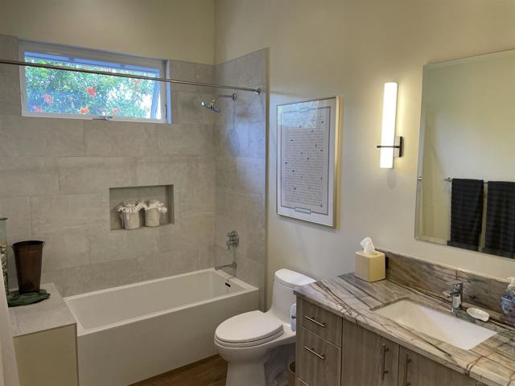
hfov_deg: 67.3
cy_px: 193
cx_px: 258
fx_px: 387
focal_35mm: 26
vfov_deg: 53.1
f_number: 1.6
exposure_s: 1/120
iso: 100
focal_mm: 4.2
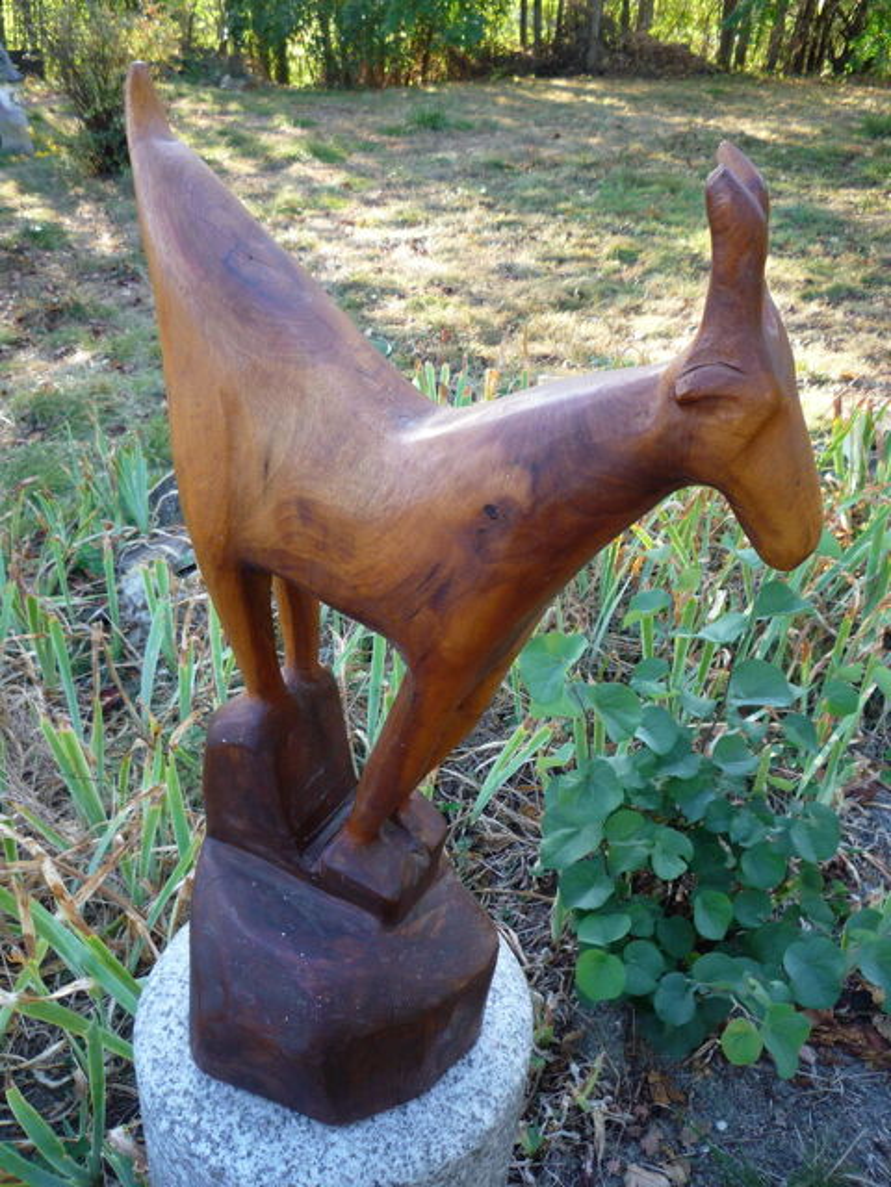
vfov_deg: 60.0
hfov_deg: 46.8
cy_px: 594
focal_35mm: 30
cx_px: 446
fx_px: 1030
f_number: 3.3
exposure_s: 1/40
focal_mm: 5.2
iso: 100
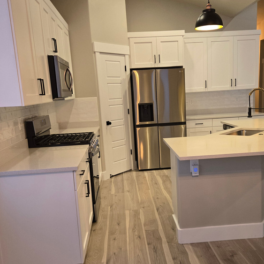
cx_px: 153
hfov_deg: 44.8
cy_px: 156
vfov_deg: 44.7
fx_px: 319
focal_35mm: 37
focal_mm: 5.4
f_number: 1.8
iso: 250
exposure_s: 1/120
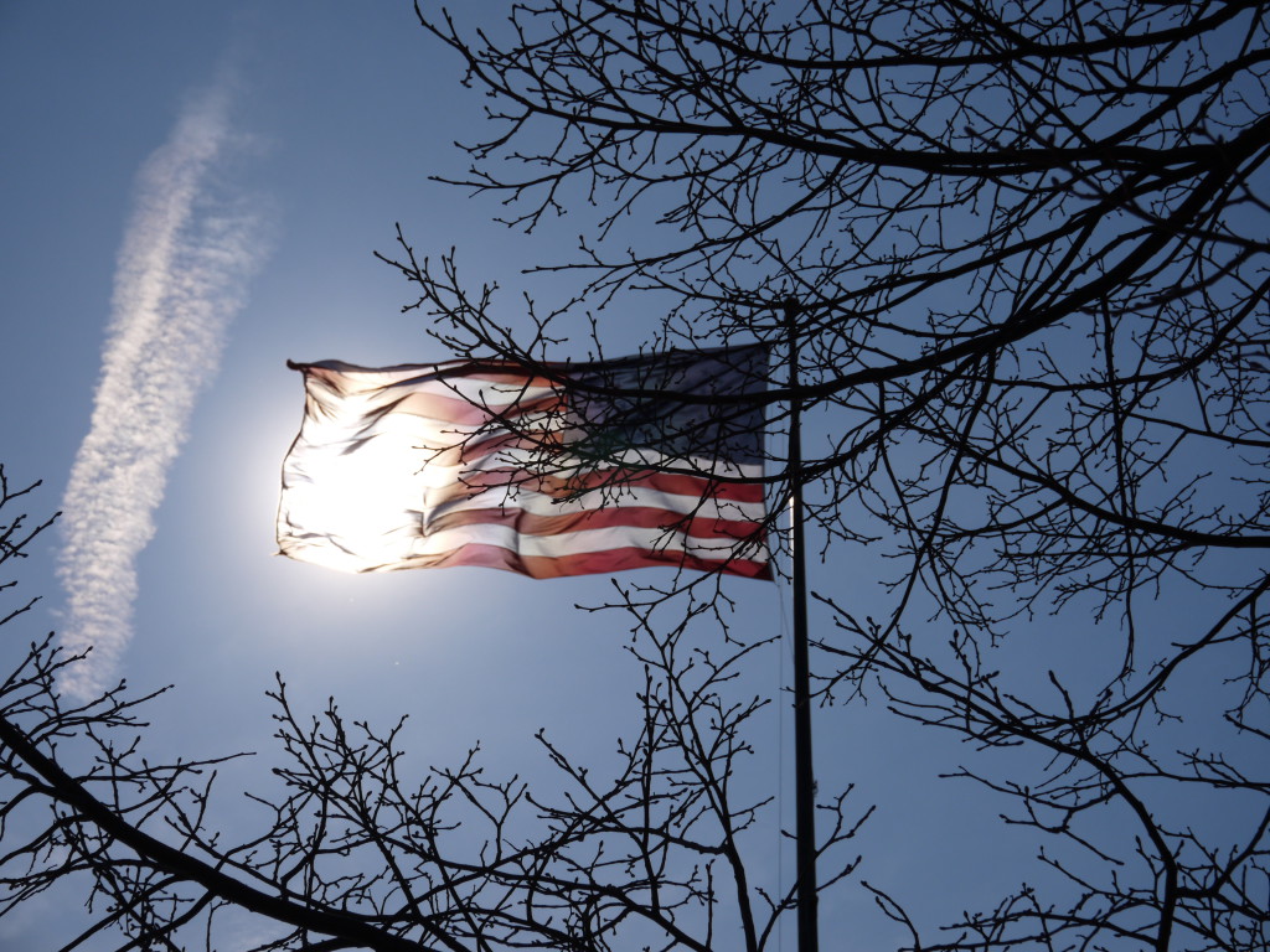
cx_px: 635
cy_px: 476
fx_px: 3082
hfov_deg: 23.3
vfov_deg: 17.6
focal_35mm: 84
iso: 160
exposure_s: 1/800
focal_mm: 42
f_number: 14
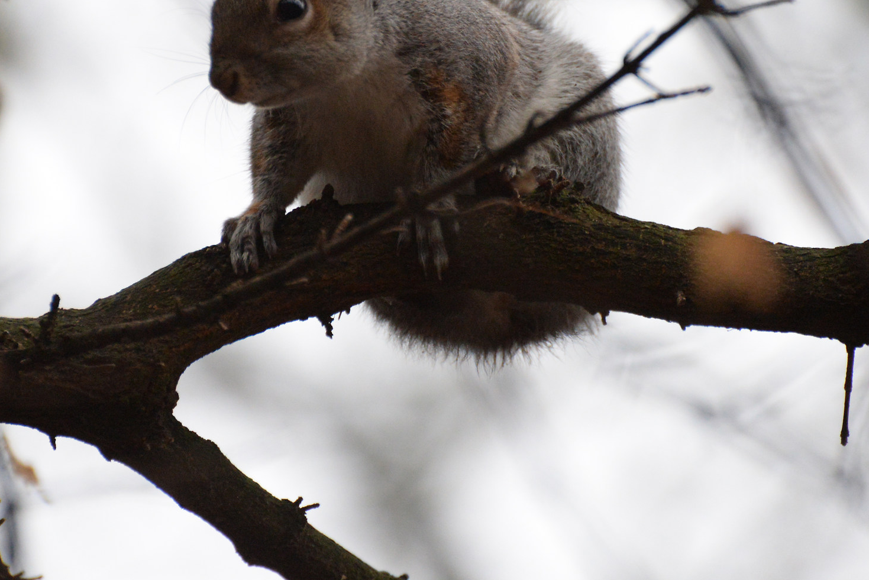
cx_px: 375
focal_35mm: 490
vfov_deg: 2.8
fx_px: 11833
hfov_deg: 4.2
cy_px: 130
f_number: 6.3
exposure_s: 1/1000
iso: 5000
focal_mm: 300
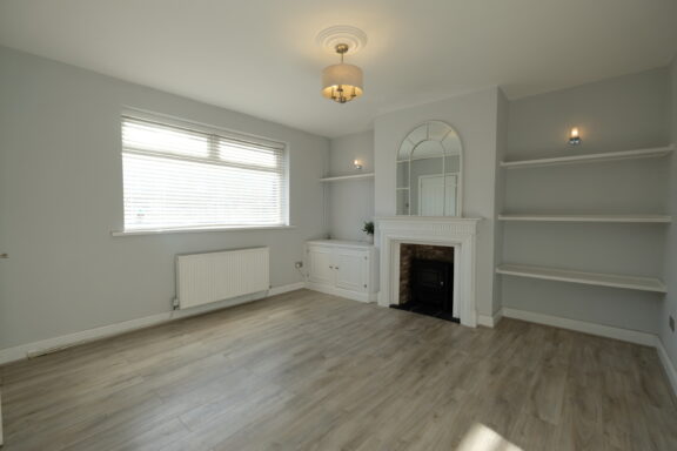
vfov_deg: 77.3
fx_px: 282
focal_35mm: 15
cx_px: 338
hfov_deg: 100.4
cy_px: 226
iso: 200
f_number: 4
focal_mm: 10
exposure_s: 1/200
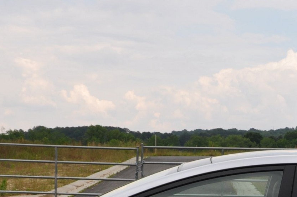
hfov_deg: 24.6
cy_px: 251
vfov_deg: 16.0
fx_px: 668
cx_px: 249
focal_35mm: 81
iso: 200
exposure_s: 1/160
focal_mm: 18
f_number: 9
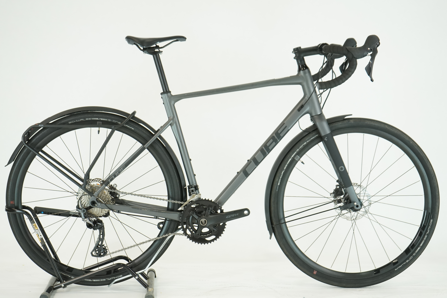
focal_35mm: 66
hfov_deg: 30.5
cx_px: 224
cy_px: 149
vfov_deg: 20.6
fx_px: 819
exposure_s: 1/200
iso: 1600
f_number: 5.6
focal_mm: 66
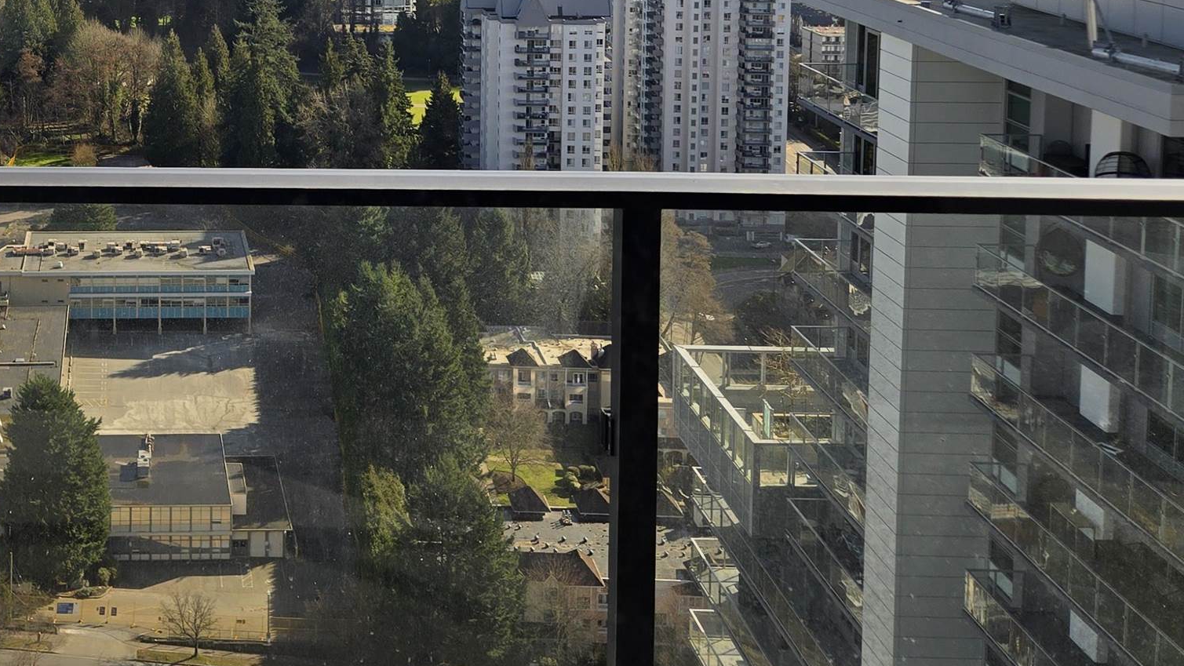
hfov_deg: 38.6
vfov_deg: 22.1
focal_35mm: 51
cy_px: -81
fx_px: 1601
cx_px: 192
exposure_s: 1/699
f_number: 1.8
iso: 25
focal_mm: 5.4
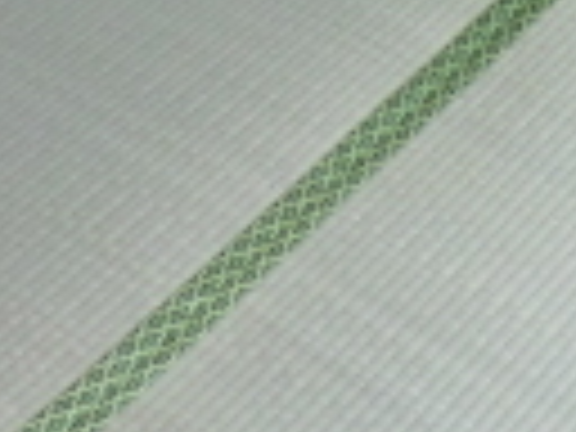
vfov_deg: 11.8
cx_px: 639
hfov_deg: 15.9
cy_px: -220
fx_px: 1997
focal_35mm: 120
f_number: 3.2
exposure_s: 1/60
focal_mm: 4.3
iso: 160
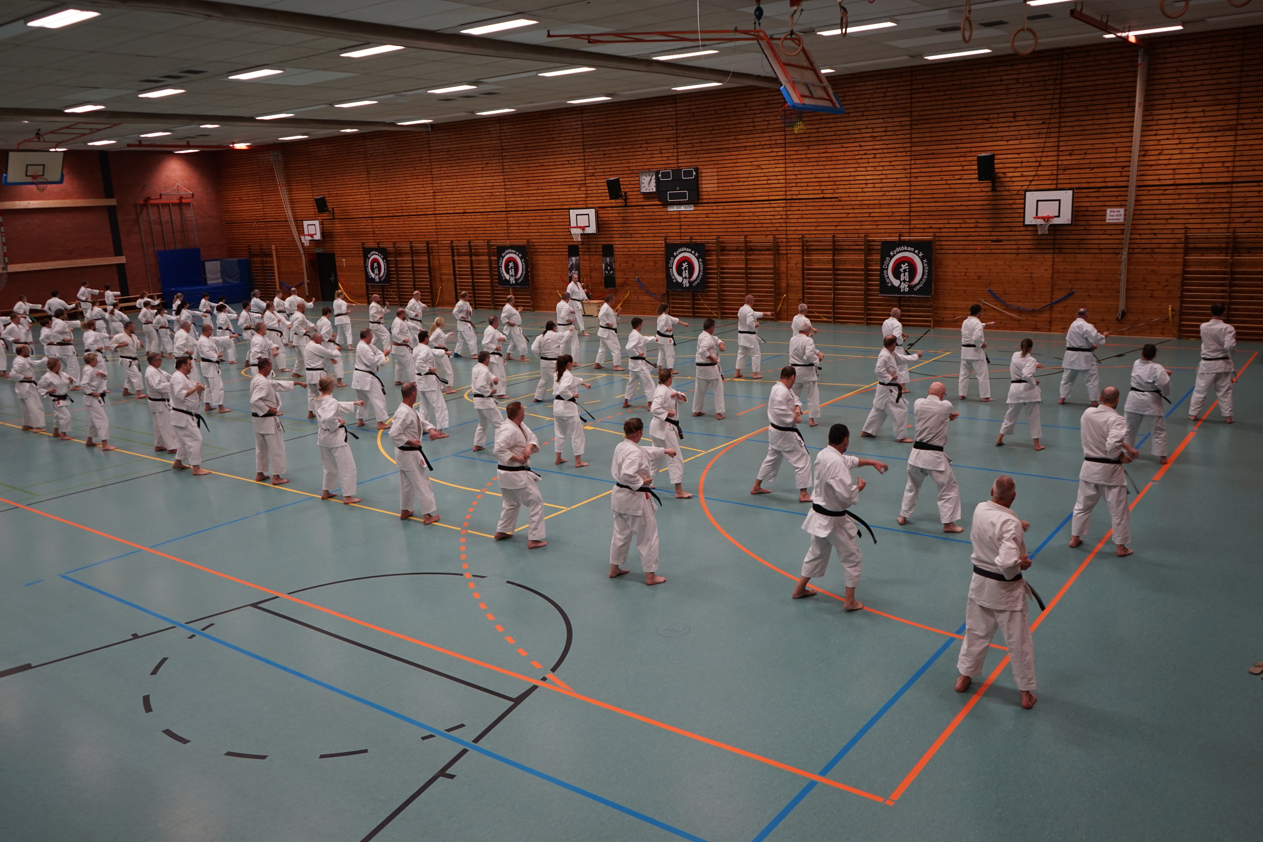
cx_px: 632
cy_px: 421
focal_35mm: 28
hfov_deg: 65.5
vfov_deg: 46.4
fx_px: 982
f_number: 4.5
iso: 640
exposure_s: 1/80
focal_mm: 28
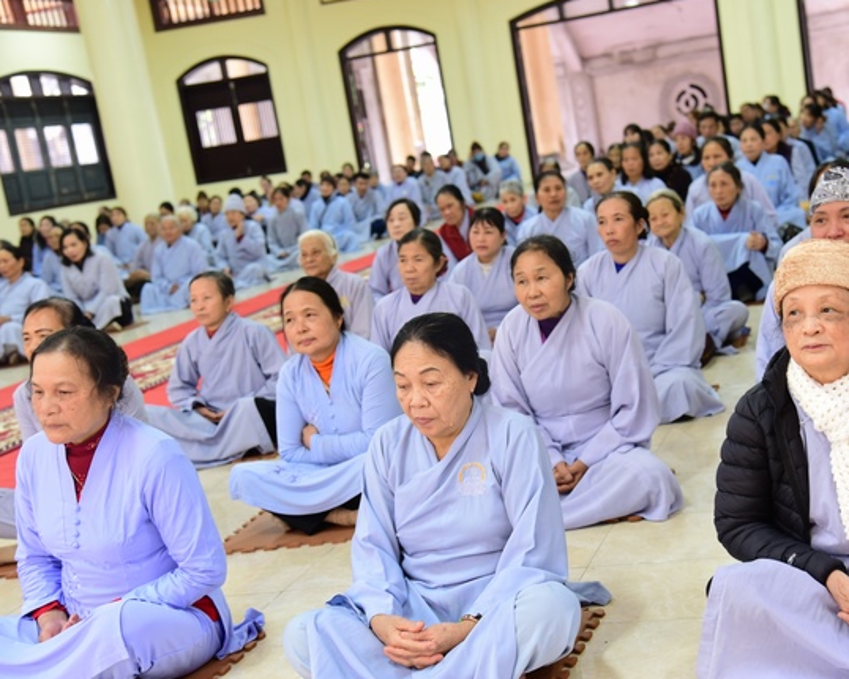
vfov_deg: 25.8
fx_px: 1482
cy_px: 338
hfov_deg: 31.9
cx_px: 480
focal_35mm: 59
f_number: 4.5
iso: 1250
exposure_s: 1/20
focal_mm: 52
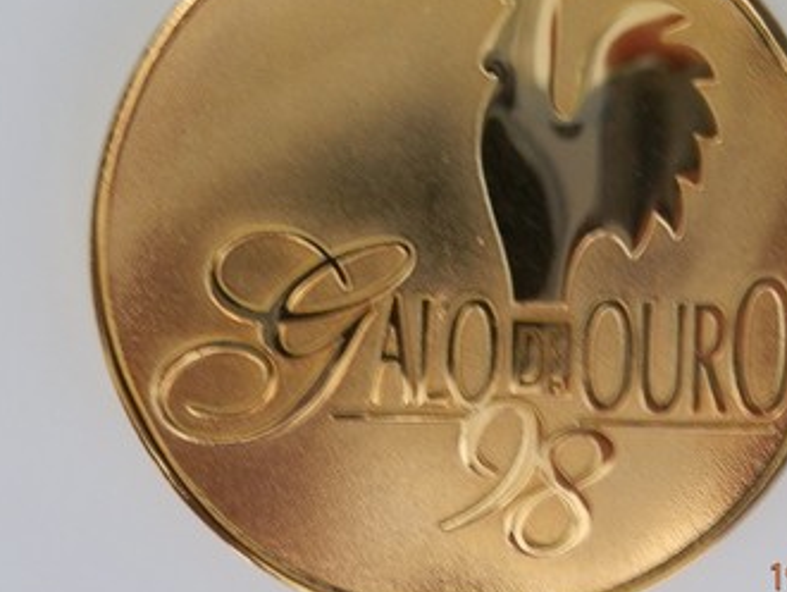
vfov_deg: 29.0
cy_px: 226
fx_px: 1138
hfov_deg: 38.1
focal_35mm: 50
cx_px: 427
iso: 250
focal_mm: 5.96
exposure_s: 1/8
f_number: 3.2
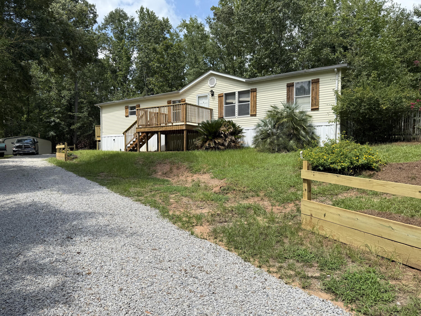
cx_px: 210
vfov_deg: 56.8
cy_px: 158
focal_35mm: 24
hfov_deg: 71.6
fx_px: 292
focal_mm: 6.76
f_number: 1.78
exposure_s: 1/2907
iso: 80
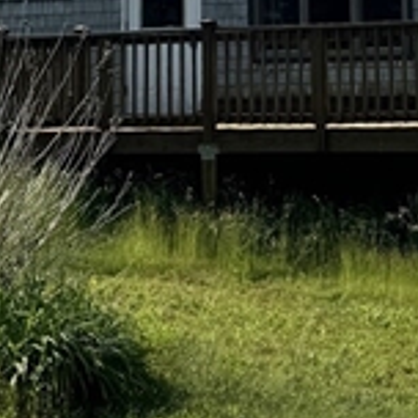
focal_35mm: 107
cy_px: -113
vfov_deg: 15.5
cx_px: 349
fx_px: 1462
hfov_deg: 16.1
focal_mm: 6.76
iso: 80
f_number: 1.78
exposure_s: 1/7937
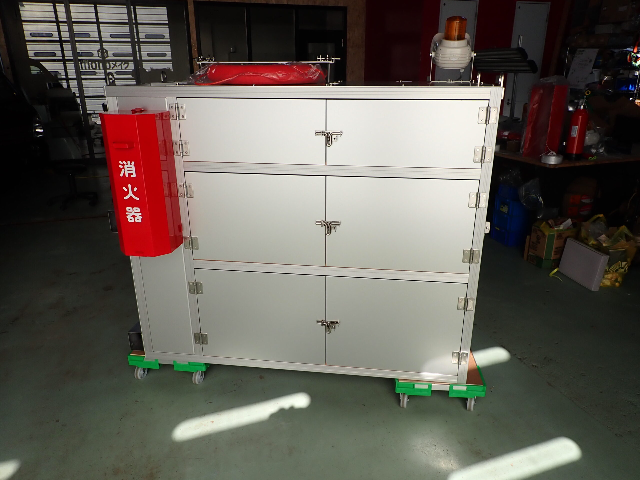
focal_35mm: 25
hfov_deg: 69.4
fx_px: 462
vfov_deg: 54.9
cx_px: 320
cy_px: 240
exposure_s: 1/800
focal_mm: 4.5
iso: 100
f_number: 2.8
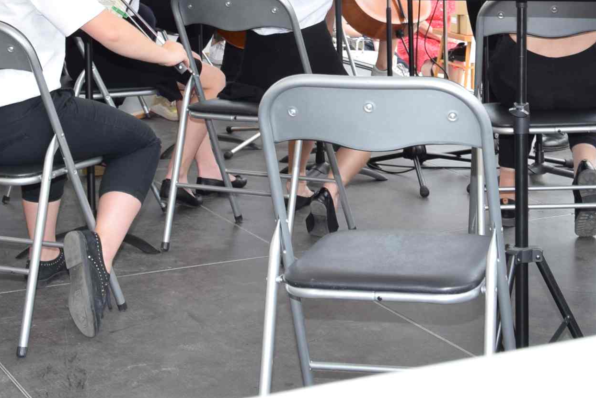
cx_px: 405
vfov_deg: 13.3
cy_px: -59
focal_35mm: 101
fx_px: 1674
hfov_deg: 20.1
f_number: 6.3
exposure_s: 1/160
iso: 400
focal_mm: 28
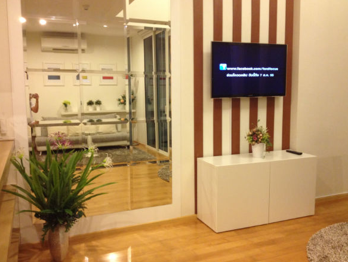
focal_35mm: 36
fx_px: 362
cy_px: 132
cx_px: 173
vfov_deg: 39.7
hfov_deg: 51.3
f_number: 2.4
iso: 250
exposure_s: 1/20
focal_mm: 4.28
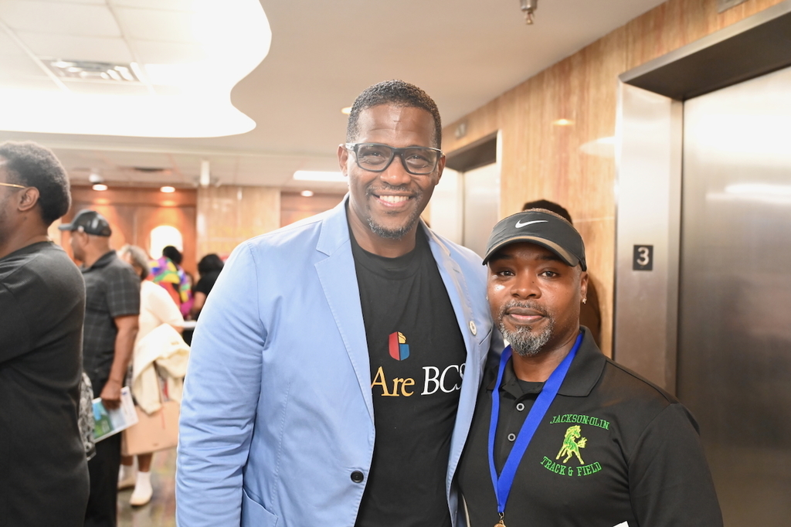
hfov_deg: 51.9
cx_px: 396
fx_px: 813
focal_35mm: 37
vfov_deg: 35.9
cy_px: 264
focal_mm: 37
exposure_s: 1/60
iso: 4500
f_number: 4
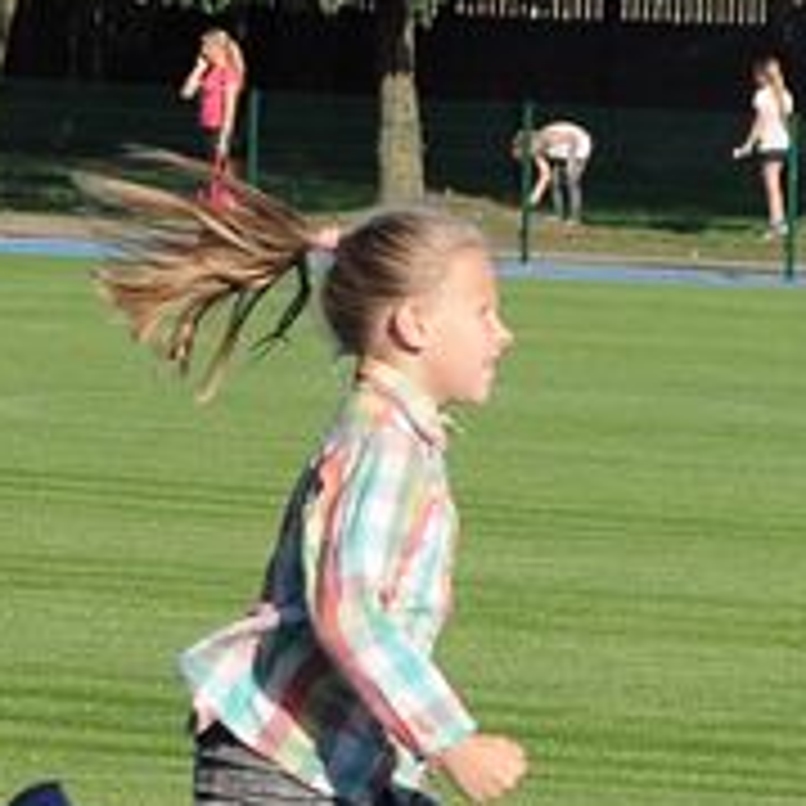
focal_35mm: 634
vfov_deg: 2.8
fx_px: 16702
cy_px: 696
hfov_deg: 2.8
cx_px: 1603
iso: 500
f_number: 8
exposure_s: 1/1000
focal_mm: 105
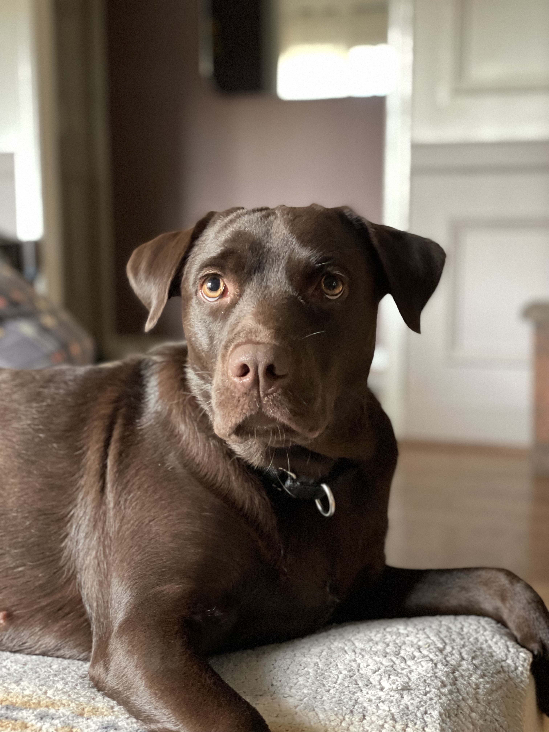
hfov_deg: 28.0
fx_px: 1100
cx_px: 274
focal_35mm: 52
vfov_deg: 36.8
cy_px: 366
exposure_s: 1/24
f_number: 2
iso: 500
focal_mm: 6
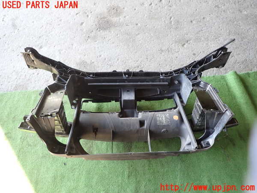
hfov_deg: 69.4
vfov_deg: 54.9
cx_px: 128
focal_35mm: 25
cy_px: 96
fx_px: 186
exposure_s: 1/60
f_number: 2
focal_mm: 4.5
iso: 200
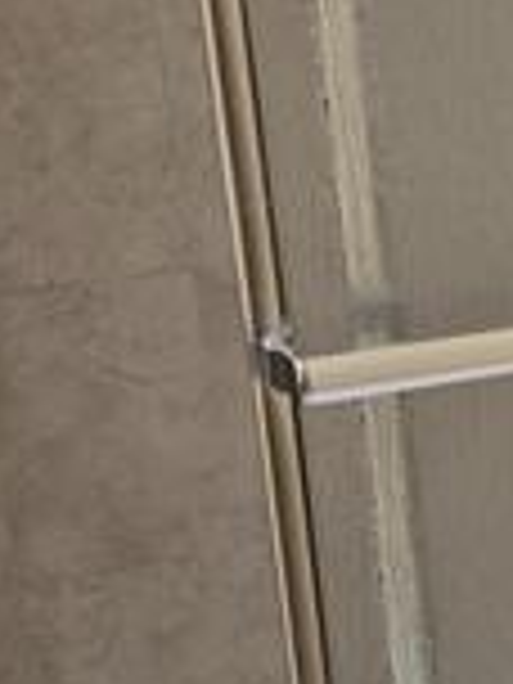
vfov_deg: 21.5
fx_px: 1798
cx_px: 958
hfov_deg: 14.1
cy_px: 405
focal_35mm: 91
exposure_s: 1/120
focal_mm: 5.4
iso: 800
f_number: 1.8
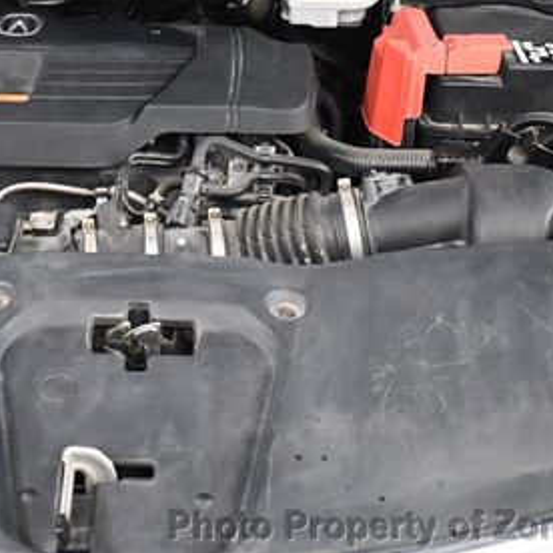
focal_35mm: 71
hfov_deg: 24.1
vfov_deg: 24.1
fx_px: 1283
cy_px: 136
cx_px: 144
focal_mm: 18
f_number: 3.5
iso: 3200
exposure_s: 1/125
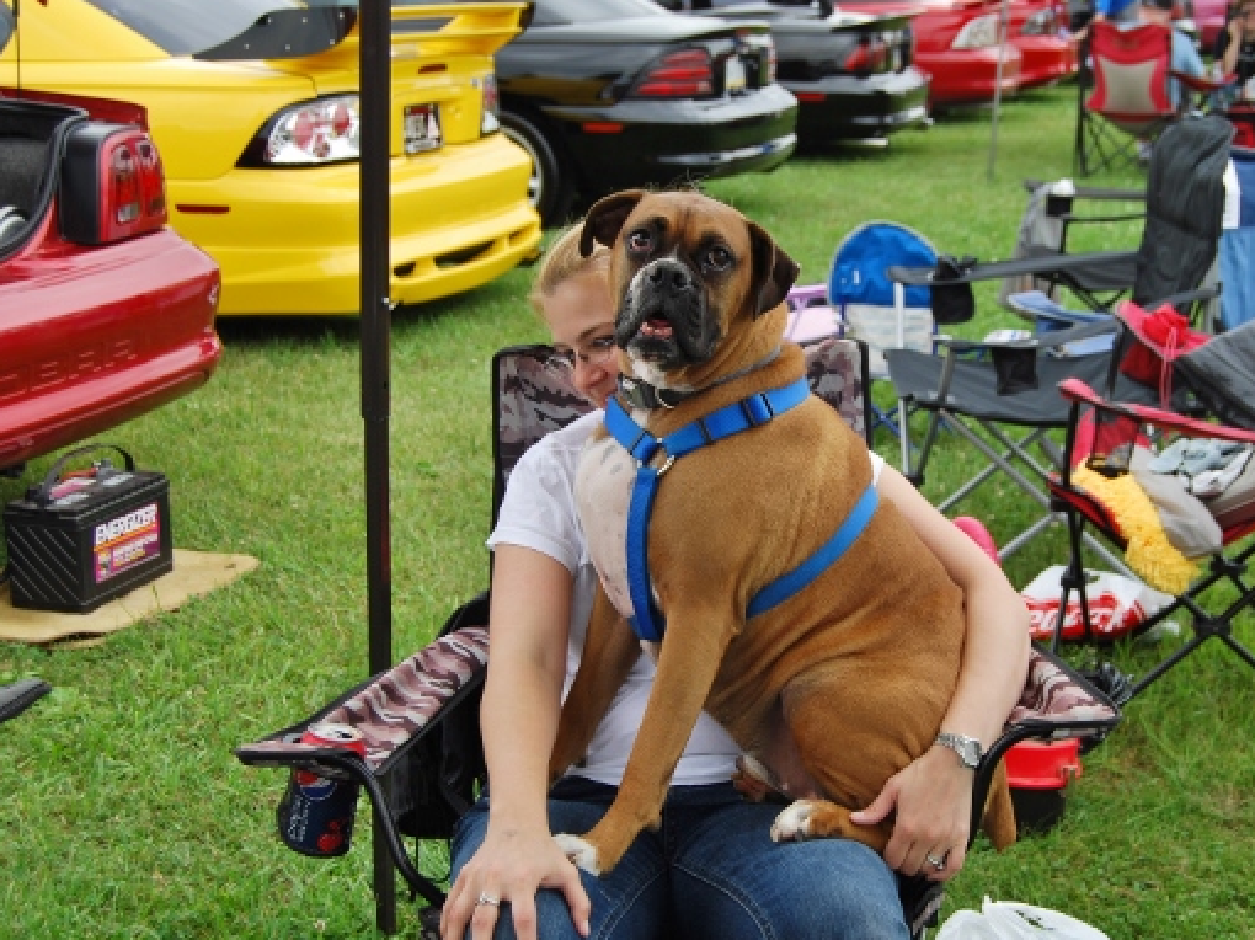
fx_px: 2102
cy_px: 492
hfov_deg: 33.1
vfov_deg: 25.2
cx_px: 770
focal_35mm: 58
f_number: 5.6
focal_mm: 32
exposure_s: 1/125
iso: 100
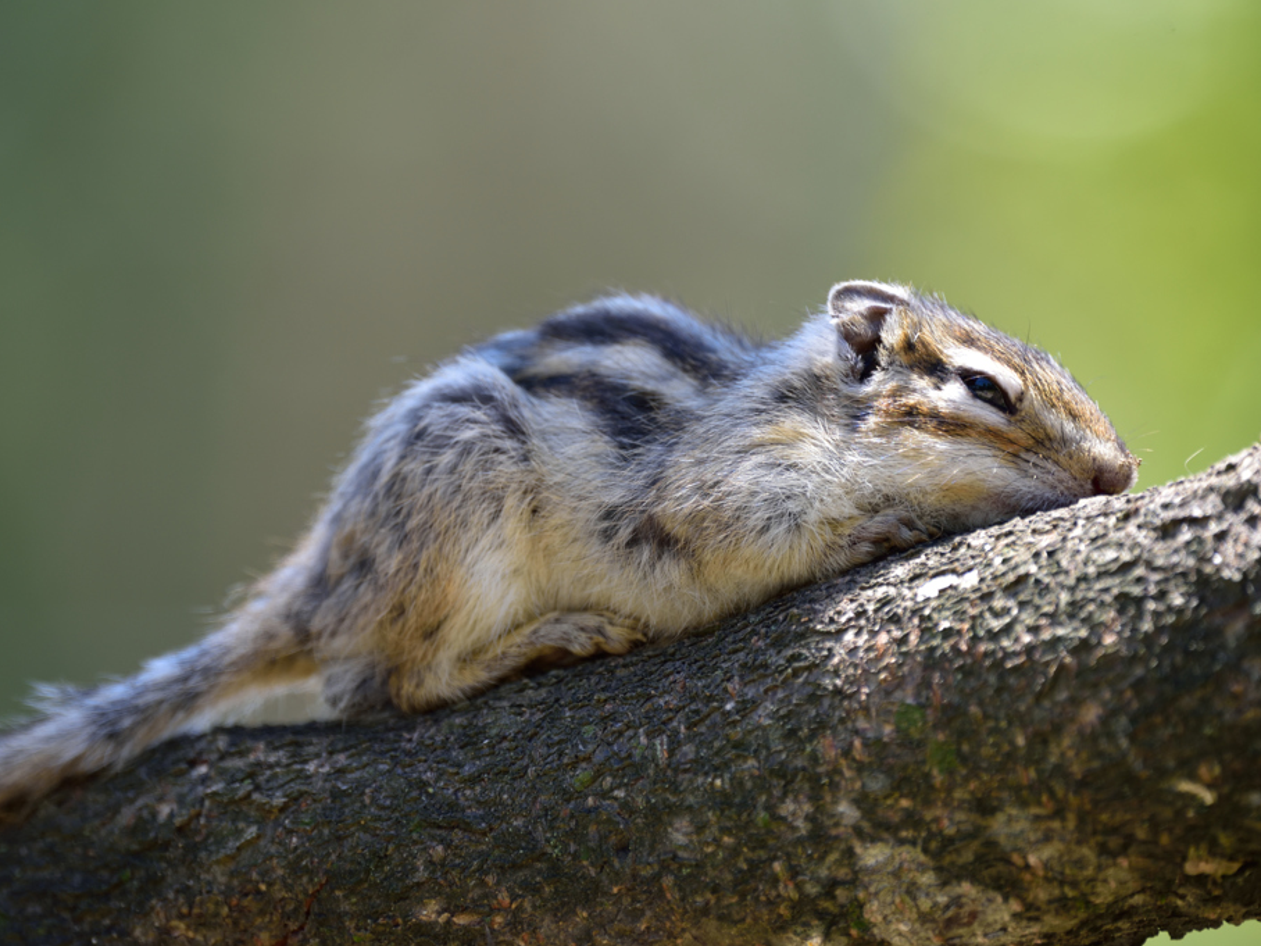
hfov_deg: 3.0
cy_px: 473
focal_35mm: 651
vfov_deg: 2.3
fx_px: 23715
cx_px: 614
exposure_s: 1/180
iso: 400
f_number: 6.3
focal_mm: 600
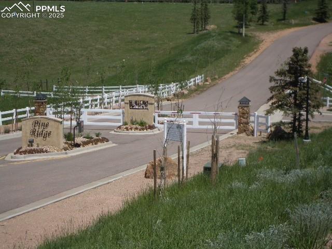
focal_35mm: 105
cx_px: 166
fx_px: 1007
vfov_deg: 14.1
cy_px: 124
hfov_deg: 18.7
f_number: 4.8
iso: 80
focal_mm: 17.4
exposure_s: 1/800
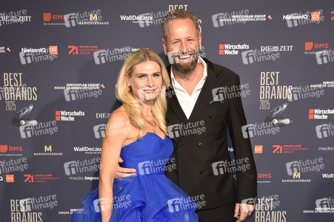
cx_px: 167
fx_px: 389
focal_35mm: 42
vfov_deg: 31.8
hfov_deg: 46.4
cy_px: 111
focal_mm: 42
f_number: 7.1
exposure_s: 1/200
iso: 1250
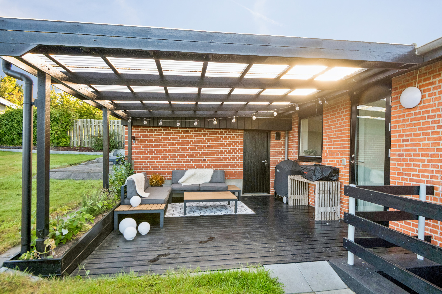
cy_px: 147
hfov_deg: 90.0
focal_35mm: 18
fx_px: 221
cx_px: 221
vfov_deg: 67.4
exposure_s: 1/200
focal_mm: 18
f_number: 10
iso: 800
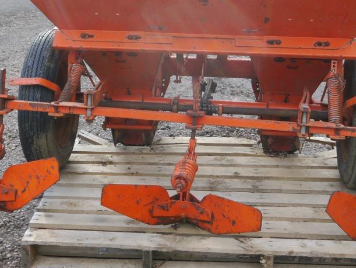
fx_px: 689
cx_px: 195
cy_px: 65
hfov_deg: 28.9
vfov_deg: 21.8
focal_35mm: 67
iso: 160
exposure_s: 1/80
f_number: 4.2
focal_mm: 20
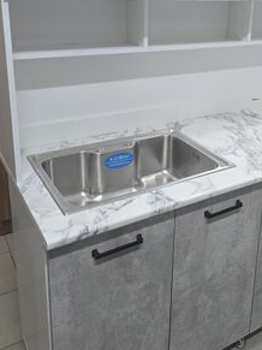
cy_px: 97
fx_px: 394
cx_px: 186
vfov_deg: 46.5
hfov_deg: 36.2
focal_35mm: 39
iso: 125
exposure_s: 1/100
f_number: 1.7
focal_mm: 6.3
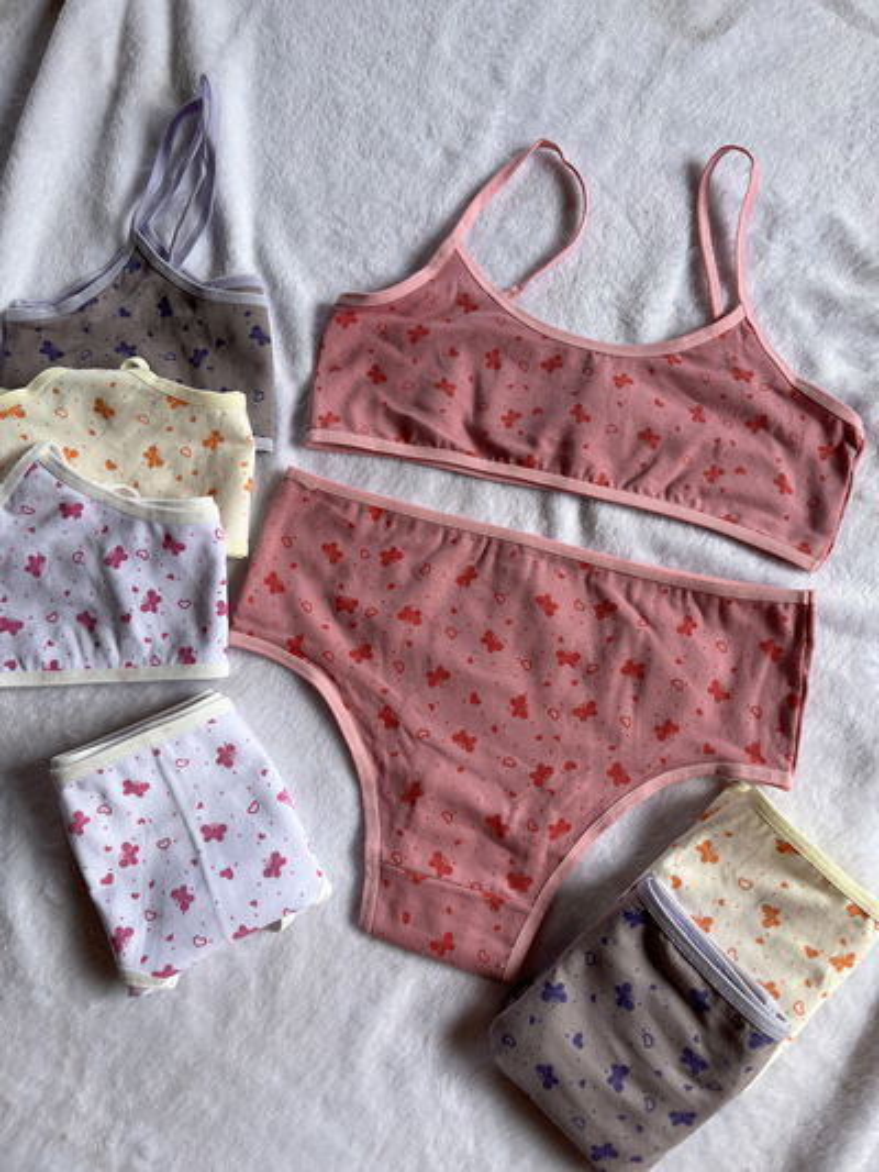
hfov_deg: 53.1
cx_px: 440
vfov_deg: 67.3
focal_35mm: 26
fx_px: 880
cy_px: 586
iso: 40
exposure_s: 1/155
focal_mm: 5.1
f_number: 1.6
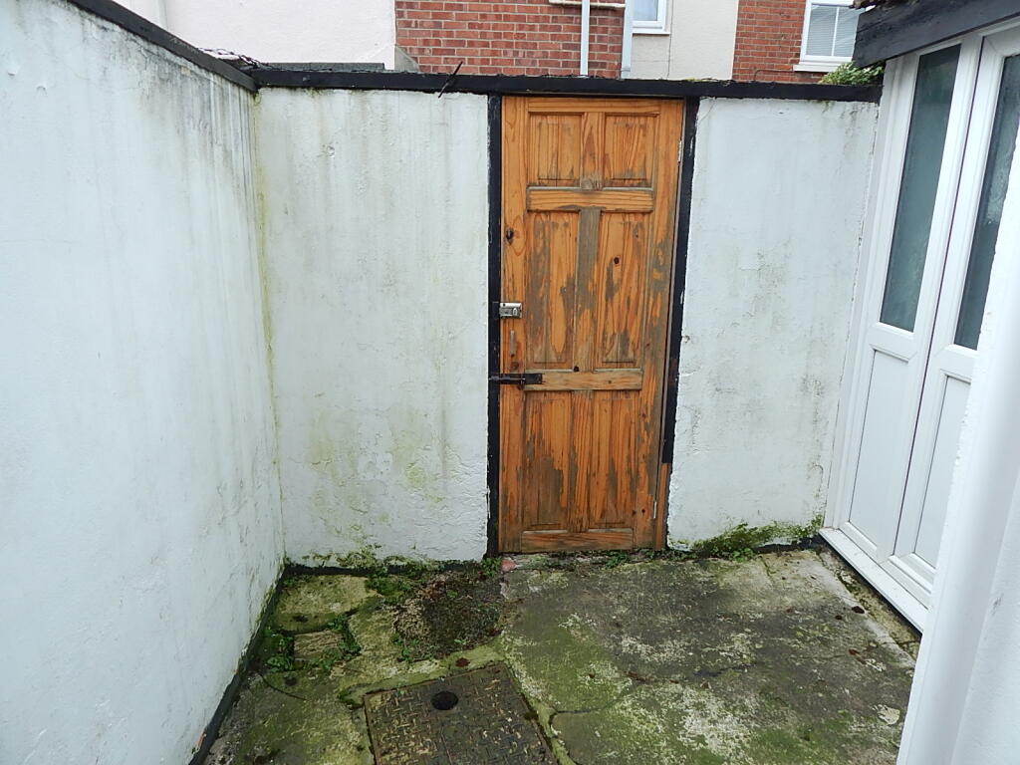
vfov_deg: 61.1
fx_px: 648
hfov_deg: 76.4
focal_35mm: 22
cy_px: 382
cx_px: 510
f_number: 3
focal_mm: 4
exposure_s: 1/160
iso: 125
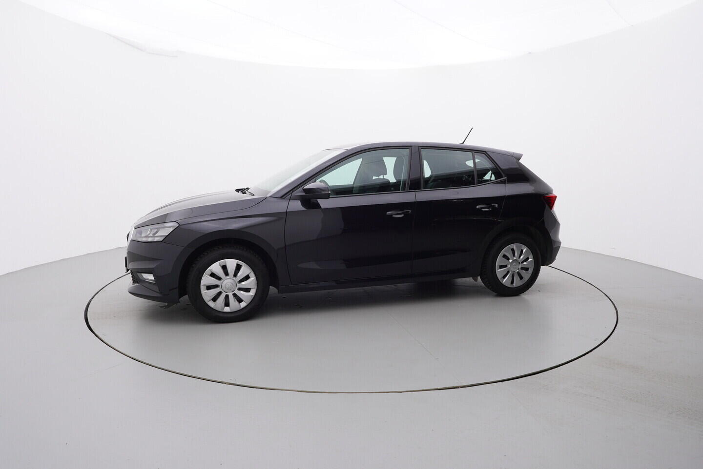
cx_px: 352
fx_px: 440
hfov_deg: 77.3
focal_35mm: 22
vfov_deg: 56.2
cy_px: 234
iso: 200
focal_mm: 15
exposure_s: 1/80
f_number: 5
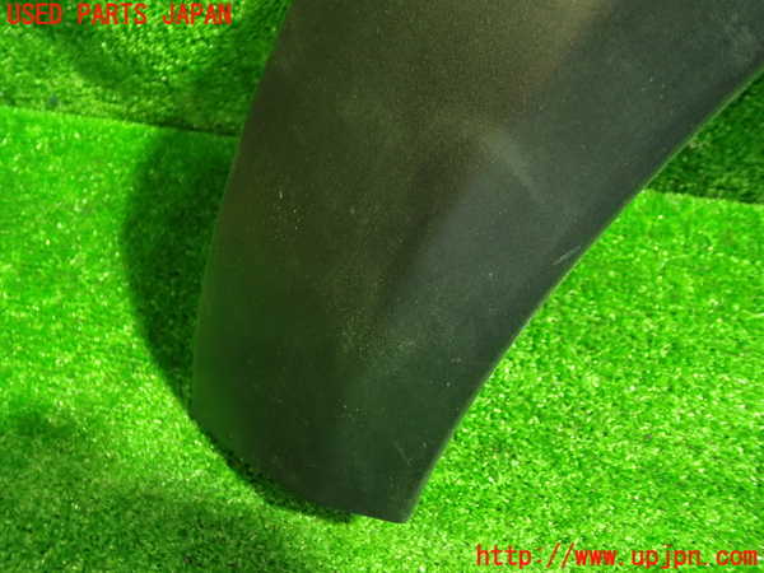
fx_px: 662
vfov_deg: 46.8
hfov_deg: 60.0
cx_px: 382
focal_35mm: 30
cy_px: 286
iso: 800
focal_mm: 5.4
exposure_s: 1/25
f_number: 2.3
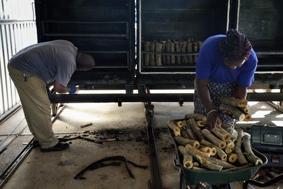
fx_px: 314
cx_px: 142
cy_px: 94
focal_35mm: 40
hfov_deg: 48.5
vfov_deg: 33.4
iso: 800
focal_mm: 40
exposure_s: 1/80
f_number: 7.1
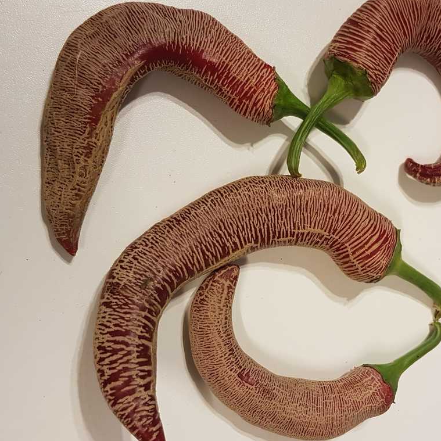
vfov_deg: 52.5
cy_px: 220
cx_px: 288
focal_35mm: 31
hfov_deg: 51.7
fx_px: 447
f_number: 1.7
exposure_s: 1/50
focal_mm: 4.2
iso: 125
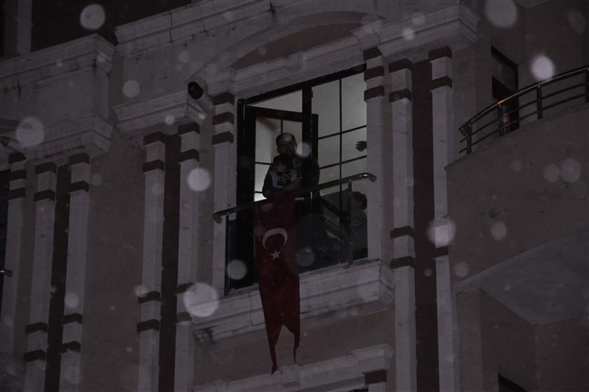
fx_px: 2574
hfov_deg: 13.1
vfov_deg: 8.7
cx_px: 294
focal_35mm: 158
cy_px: 196
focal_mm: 105
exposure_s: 1/60
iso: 1800
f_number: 5.6
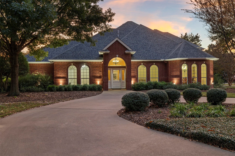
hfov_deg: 63.7
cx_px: 118
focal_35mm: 29
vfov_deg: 45.0
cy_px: 78
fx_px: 189
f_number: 9
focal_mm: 29
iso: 100
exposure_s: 6
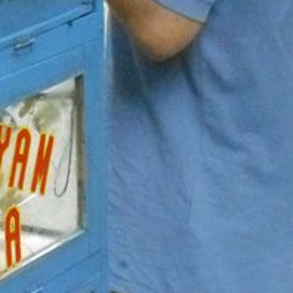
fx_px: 1666
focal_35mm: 174
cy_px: 315
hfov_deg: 9.4
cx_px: -281
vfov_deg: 9.9
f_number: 2.8
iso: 800
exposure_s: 1/100
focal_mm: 6.2
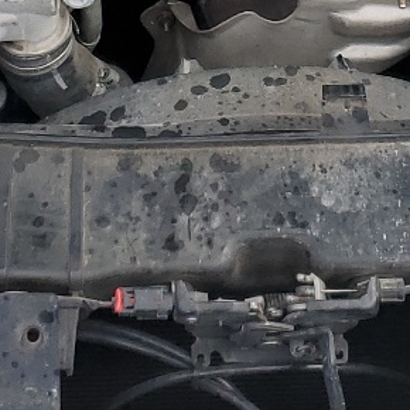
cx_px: 253
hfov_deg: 13.7
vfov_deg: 13.1
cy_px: -182
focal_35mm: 127
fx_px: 1702
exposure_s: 1/1111
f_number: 1.5
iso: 50
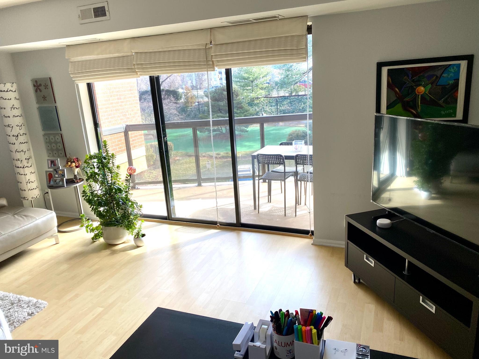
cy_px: 180
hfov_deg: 67.3
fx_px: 360
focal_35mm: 26
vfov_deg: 53.1
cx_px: 240
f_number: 1.8
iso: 32
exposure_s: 1/167
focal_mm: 4.25
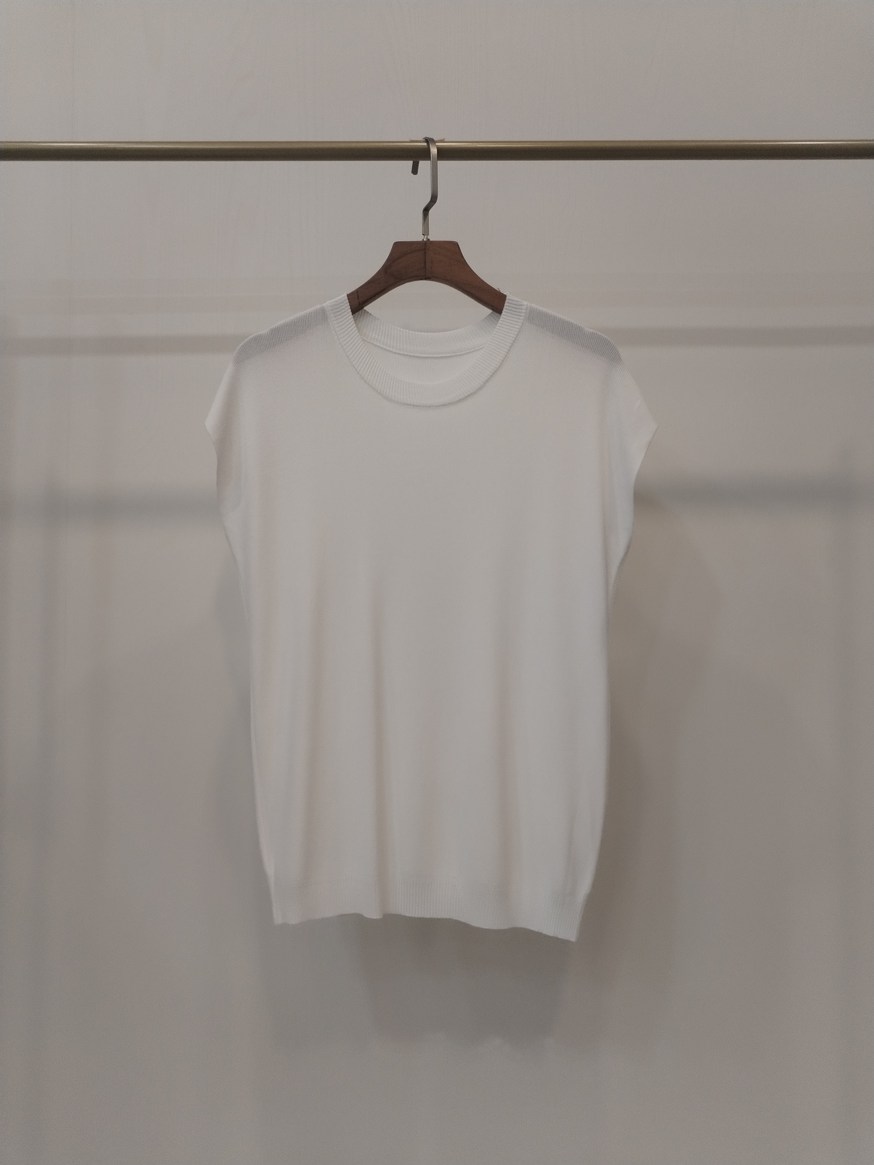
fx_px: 976
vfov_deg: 61.7
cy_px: 582
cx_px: 437
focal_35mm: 29
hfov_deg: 48.2
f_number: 1.8
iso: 172
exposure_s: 1/60
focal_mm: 4.75
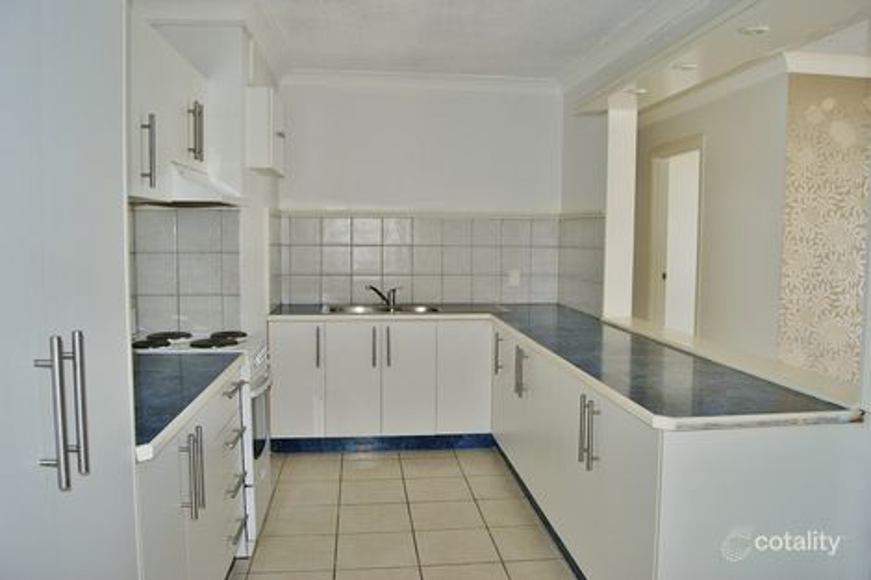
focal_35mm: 27
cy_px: 290
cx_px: 436
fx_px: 653
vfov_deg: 47.9
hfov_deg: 67.4
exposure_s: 1/160
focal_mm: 18
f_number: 4
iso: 160
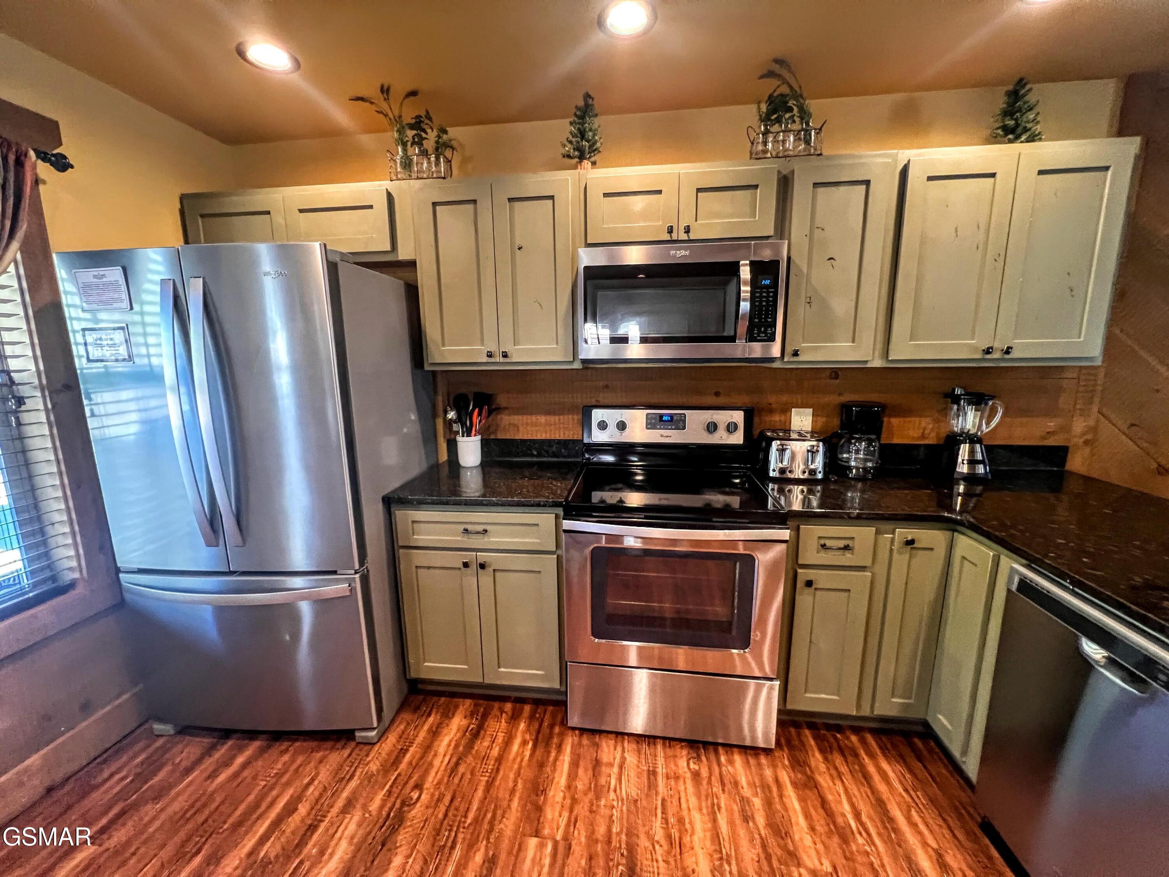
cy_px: 438
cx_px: 584
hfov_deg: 106.2
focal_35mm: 13
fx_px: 439
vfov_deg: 89.9
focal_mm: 1.57
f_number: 1.8
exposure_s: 1/60
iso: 640
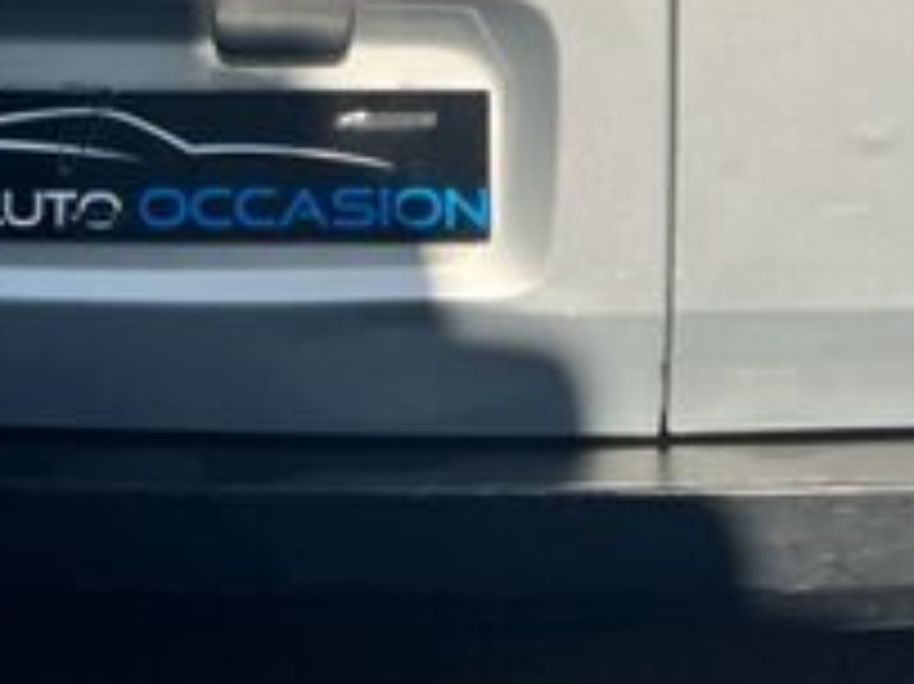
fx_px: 2164
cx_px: 437
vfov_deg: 16.5
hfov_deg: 23.8
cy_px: -315
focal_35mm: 82
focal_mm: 5.7
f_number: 1.5
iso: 50
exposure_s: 1/4274
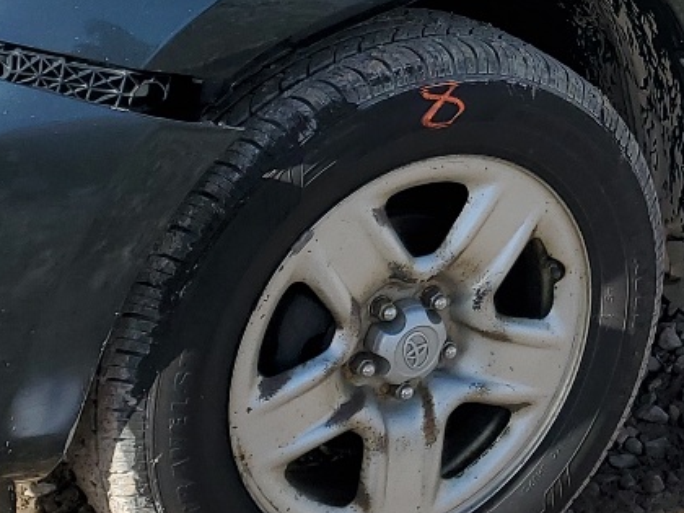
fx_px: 1956
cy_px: -68
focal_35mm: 99
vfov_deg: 14.5
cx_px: 591
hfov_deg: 19.5
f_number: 1.5
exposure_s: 1/2500
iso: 50
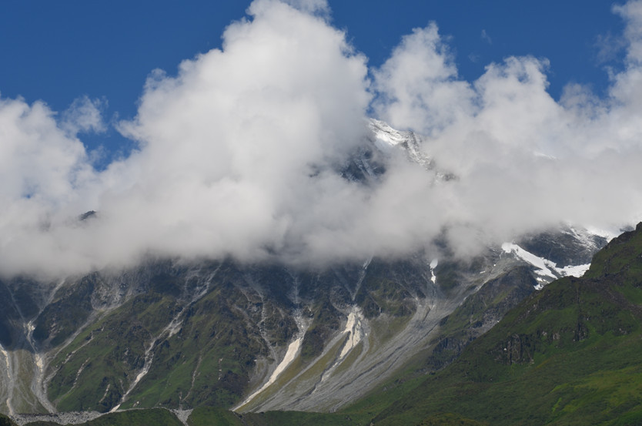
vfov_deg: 10.8
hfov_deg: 16.2
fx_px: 2261
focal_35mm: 127
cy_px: 213
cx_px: 315
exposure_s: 1/200
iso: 100
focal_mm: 80
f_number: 13
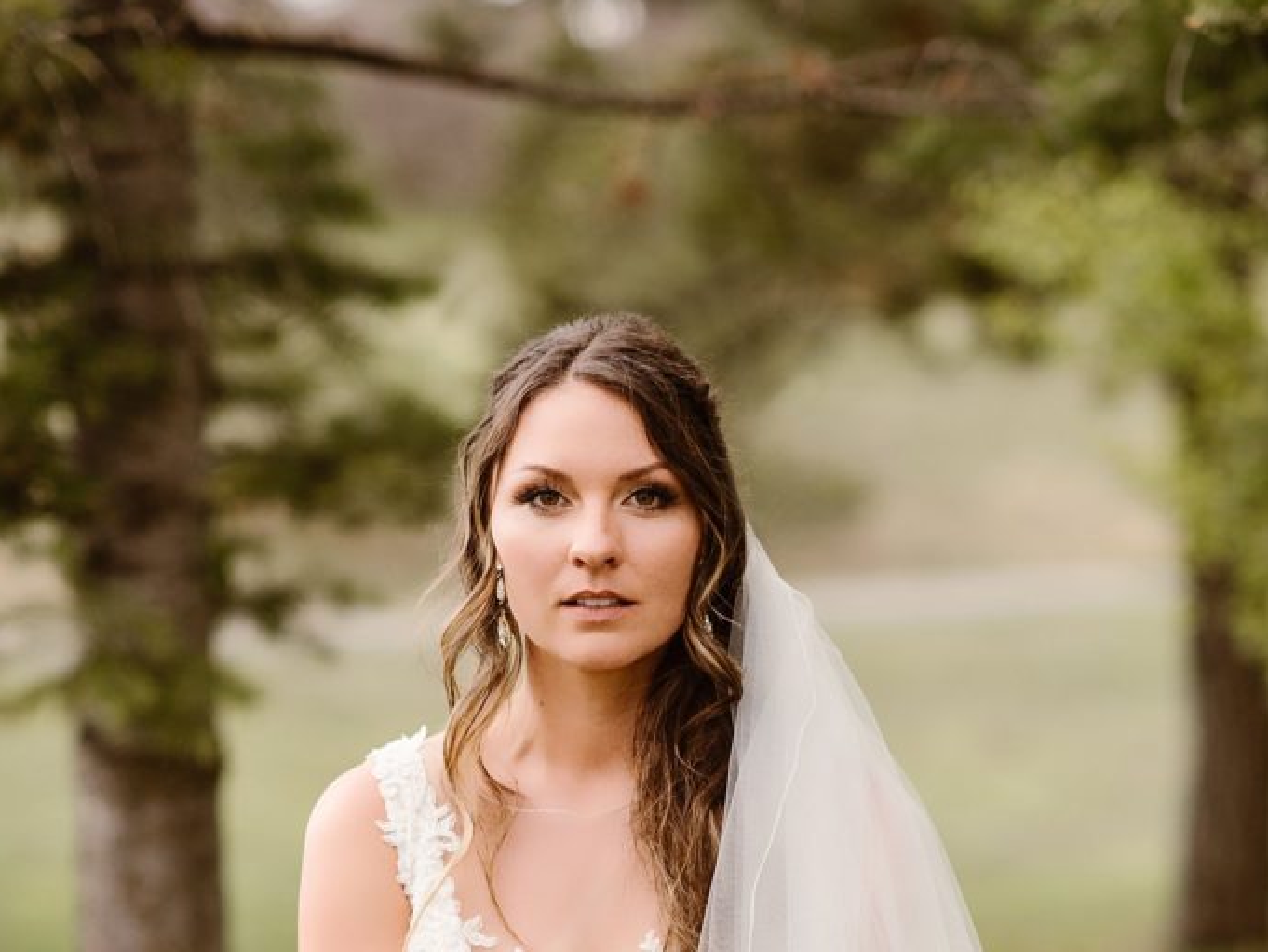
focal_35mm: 123
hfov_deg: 16.0
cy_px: 833
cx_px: 634
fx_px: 4506
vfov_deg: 12.0
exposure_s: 1/1000
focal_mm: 85
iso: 200
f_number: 2.2
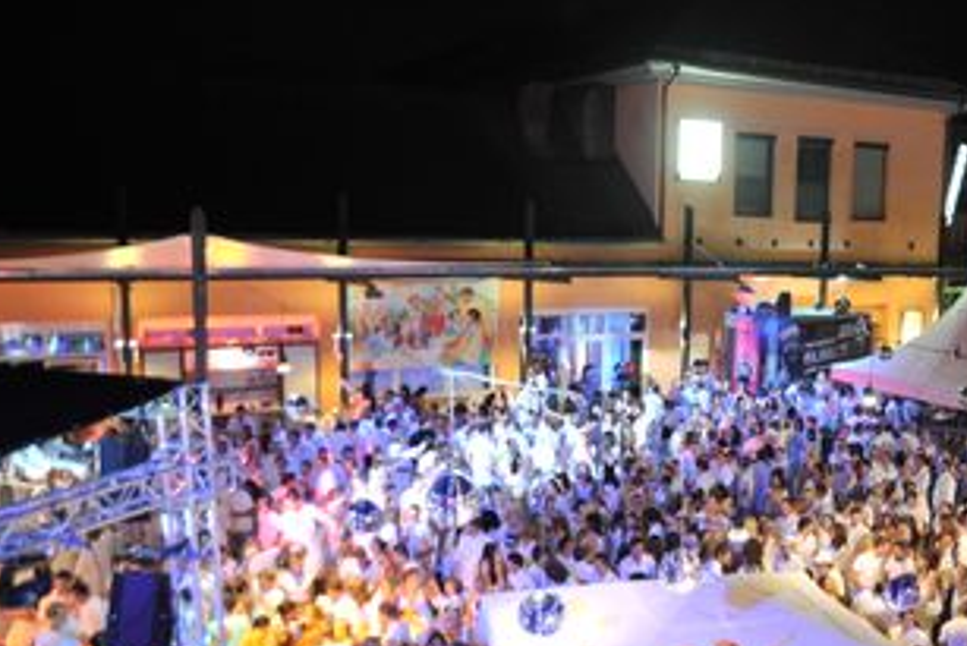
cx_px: 756
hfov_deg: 46.2
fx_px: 1075
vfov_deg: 33.4
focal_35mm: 40
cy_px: 370
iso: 800
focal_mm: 24
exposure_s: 1/6
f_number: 2.8
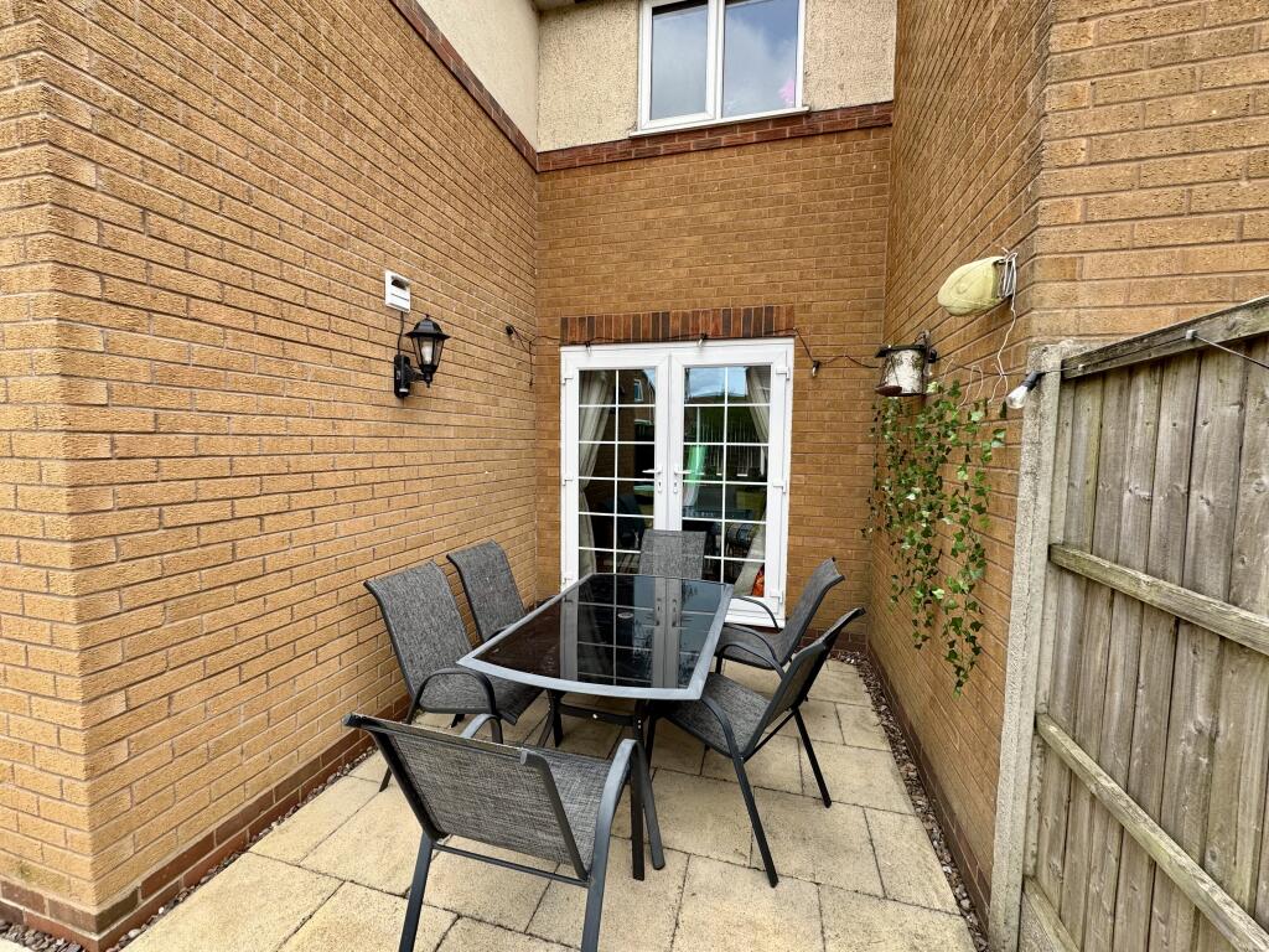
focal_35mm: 14
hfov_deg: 102.1
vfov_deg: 85.7
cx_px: 634
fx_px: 513
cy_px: 476
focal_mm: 2.22
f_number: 2.2
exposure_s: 1/298
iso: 40
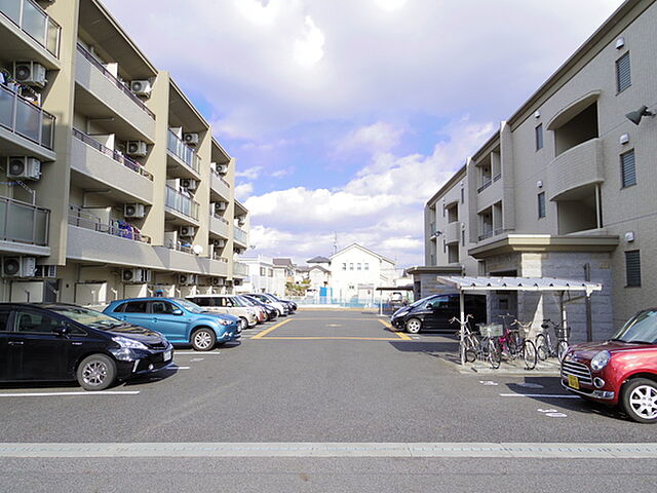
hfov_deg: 73.9
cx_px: 328
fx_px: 437
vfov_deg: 58.9
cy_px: 246
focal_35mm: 23
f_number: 4.5
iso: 200
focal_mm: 5
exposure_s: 1/400
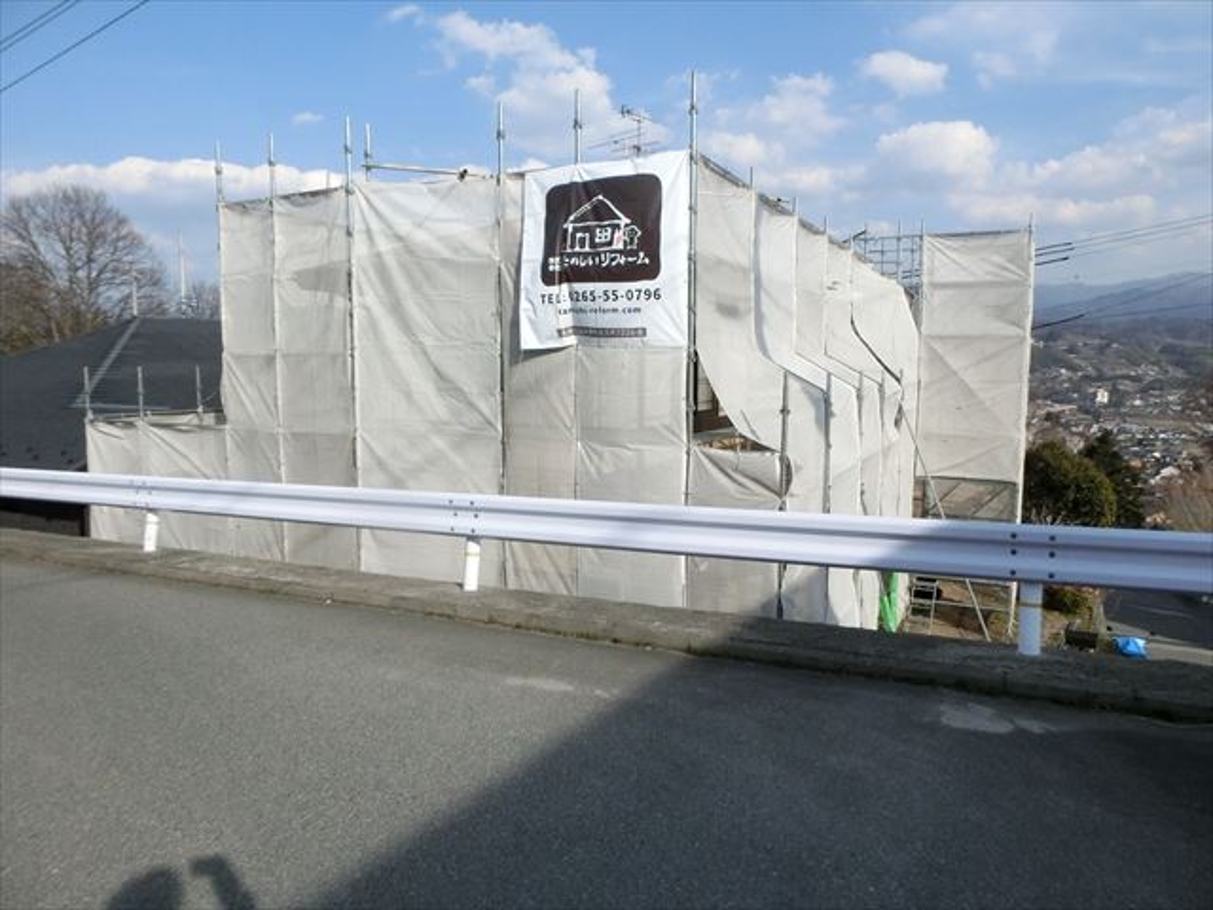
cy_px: 455
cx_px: 606
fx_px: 841
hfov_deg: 71.6
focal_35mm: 24
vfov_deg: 56.8
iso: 320
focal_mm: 4.24
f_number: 7.9
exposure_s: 1/1000
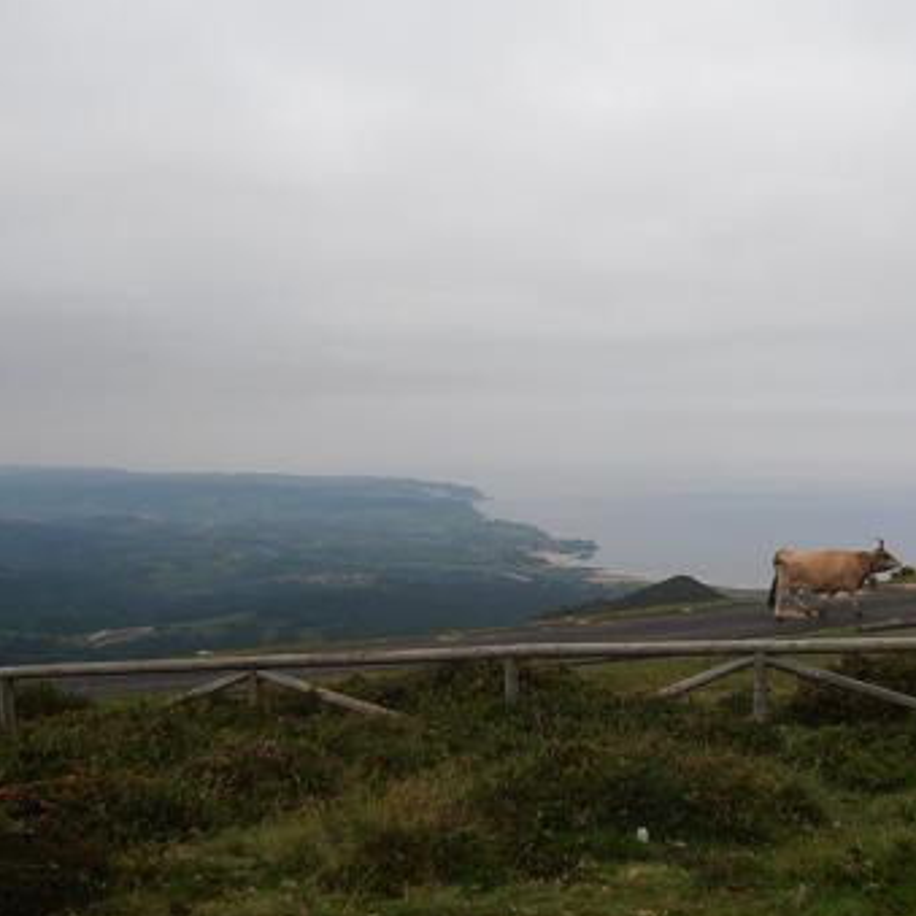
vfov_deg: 49.6
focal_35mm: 33
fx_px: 988
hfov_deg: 48.7
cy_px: 513
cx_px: 624
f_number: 3
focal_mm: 4.2
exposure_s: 1/250
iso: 125
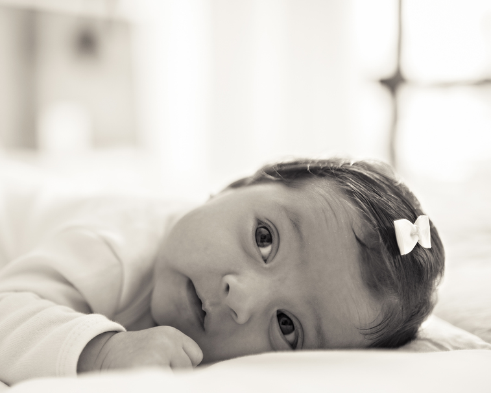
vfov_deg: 29.1
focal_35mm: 52
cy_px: 237
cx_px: 106
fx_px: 756
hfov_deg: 35.0
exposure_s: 1/125
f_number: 1.6
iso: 200
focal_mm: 35
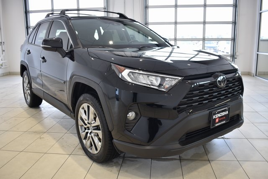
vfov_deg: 43.6
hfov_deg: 61.9
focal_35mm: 30
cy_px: 90
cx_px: 134
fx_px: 223
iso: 100
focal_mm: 20
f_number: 3.8
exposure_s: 1/40
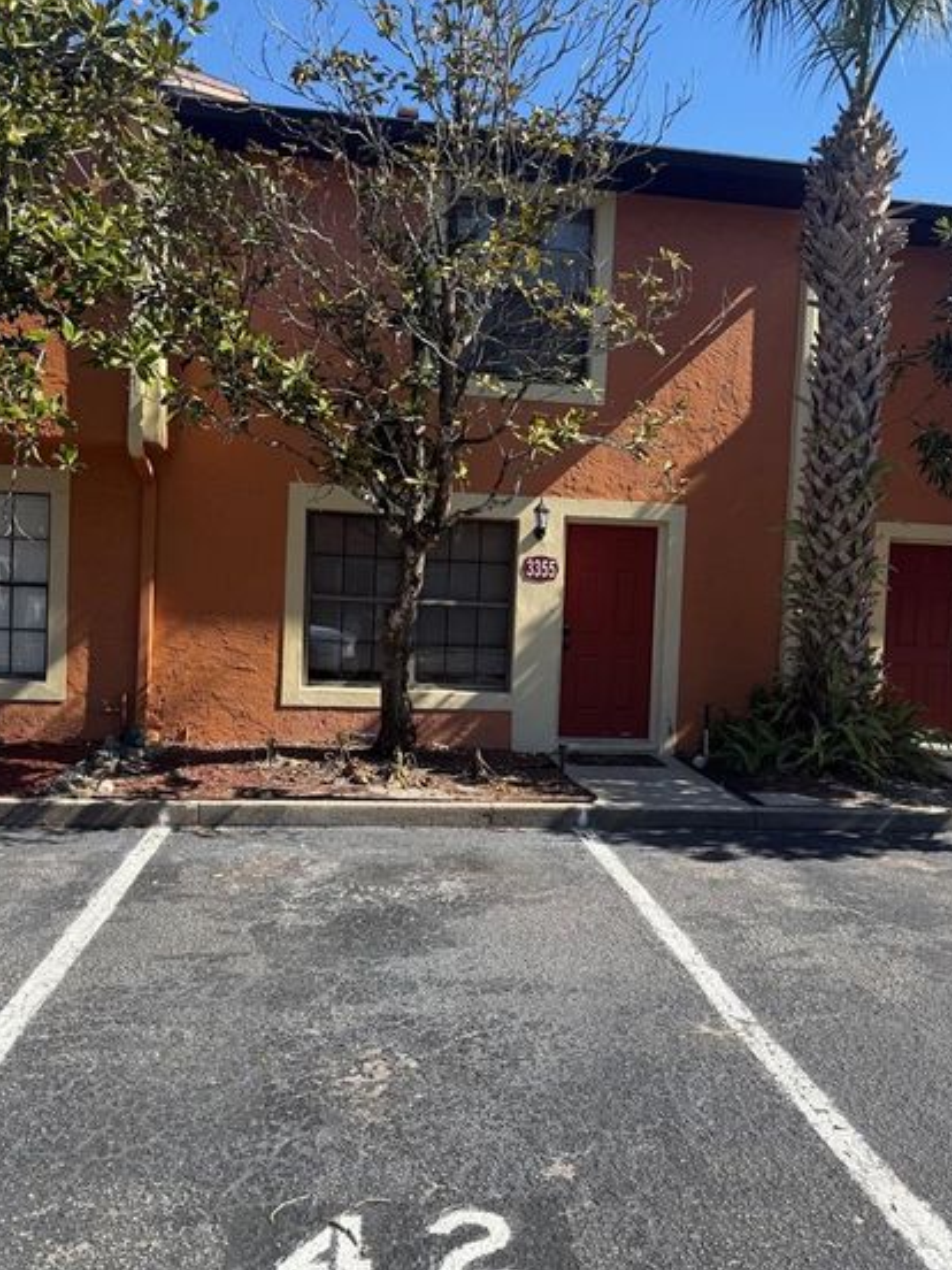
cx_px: 547
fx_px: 1063
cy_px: 641
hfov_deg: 48.1
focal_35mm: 29
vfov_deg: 61.7
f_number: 1.78
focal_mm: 6.76
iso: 80
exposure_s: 1/2053
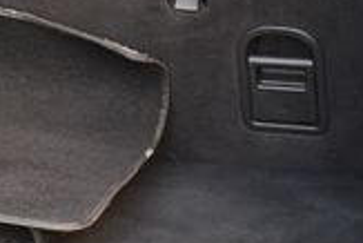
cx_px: -73
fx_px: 1817
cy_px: -2
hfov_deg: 11.2
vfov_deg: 7.6
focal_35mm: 180
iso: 800
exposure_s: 1/125
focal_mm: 31
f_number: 4.2
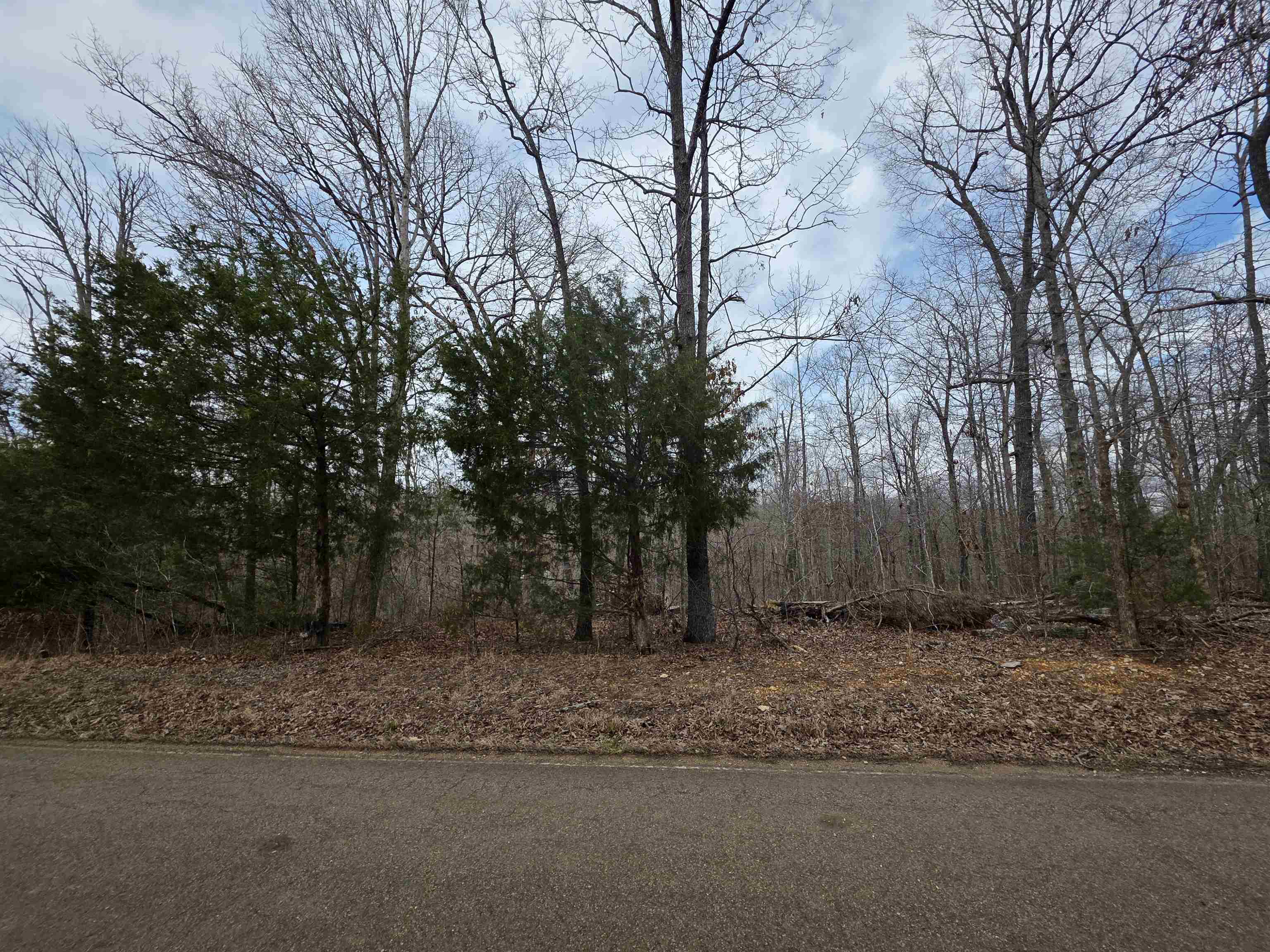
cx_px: 635
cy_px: 476
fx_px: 477
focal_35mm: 13
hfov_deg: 106.2
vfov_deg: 89.9
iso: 40
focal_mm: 2.2
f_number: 1.9
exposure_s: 1/1036
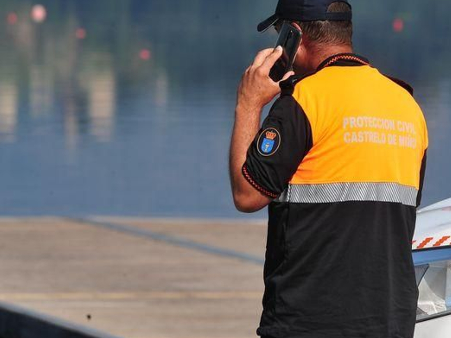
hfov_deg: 4.5
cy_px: 131
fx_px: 5759
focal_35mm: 442
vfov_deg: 3.4
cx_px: 276
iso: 400
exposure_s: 1/640
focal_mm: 300
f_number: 10
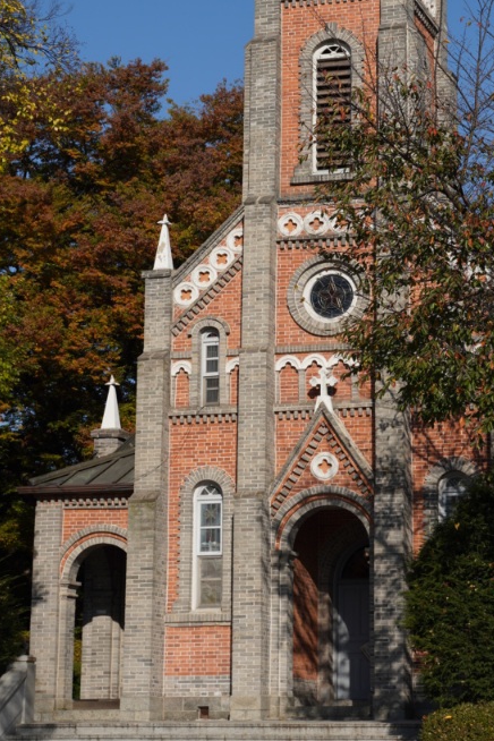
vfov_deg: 21.8
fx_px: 1914
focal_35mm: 93
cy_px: 204
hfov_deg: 14.7
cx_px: 325
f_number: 7.1
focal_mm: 47
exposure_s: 1/667
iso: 100
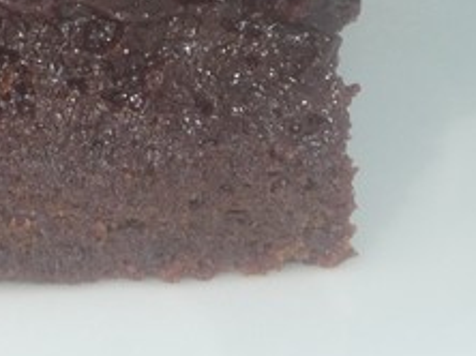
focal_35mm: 256
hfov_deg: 7.6
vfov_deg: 5.7
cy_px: -182
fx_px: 3516
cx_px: -197
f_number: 4.9
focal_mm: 8.8
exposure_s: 1/200
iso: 100
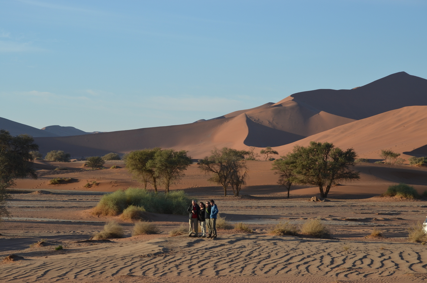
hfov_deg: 20.1
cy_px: 142
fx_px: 1207
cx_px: 214
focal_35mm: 102
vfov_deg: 13.4
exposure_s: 1/250
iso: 140
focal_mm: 68
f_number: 8
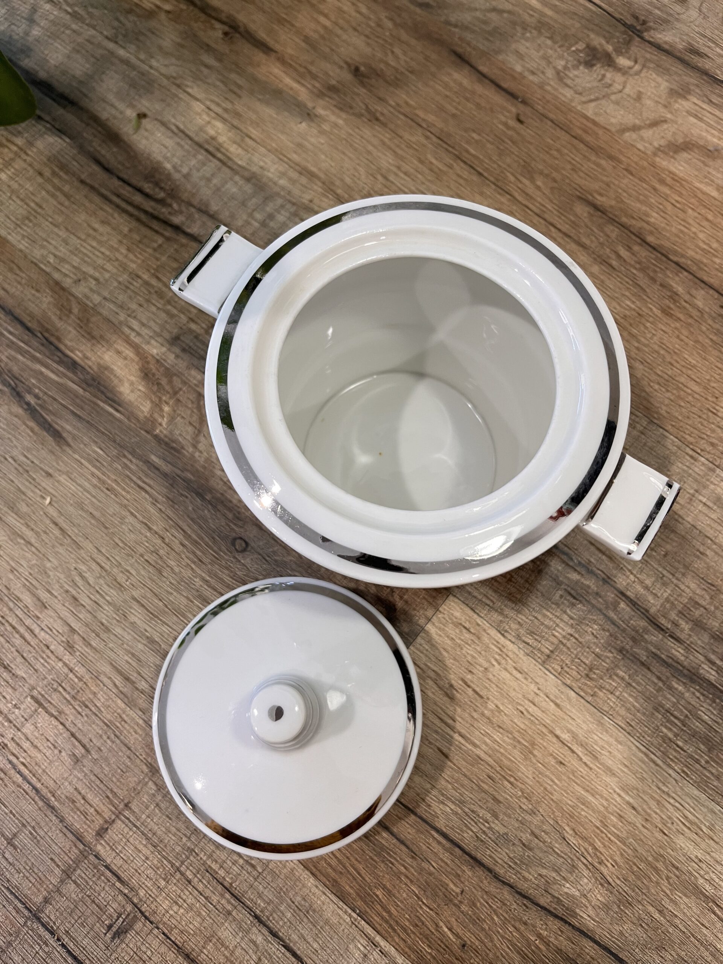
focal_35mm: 26
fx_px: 724
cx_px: 362
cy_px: 482
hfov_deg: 53.1
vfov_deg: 67.3
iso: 80
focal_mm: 5.1
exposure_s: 1/50
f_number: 1.6
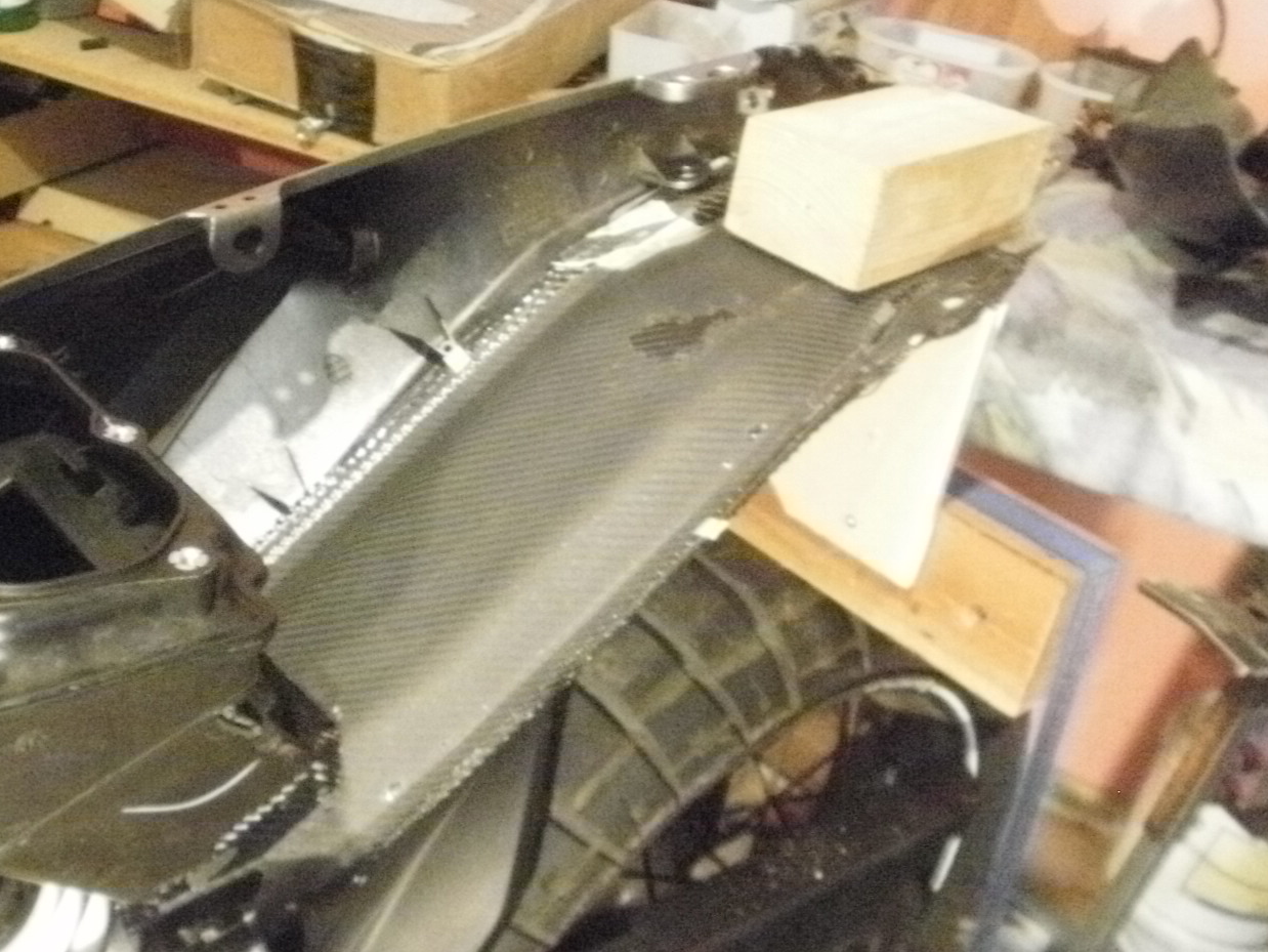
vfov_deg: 33.5
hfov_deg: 42.9
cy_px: 560
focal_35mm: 43
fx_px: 1575
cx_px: 369
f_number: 2.6
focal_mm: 4.65
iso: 1600
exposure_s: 1/15
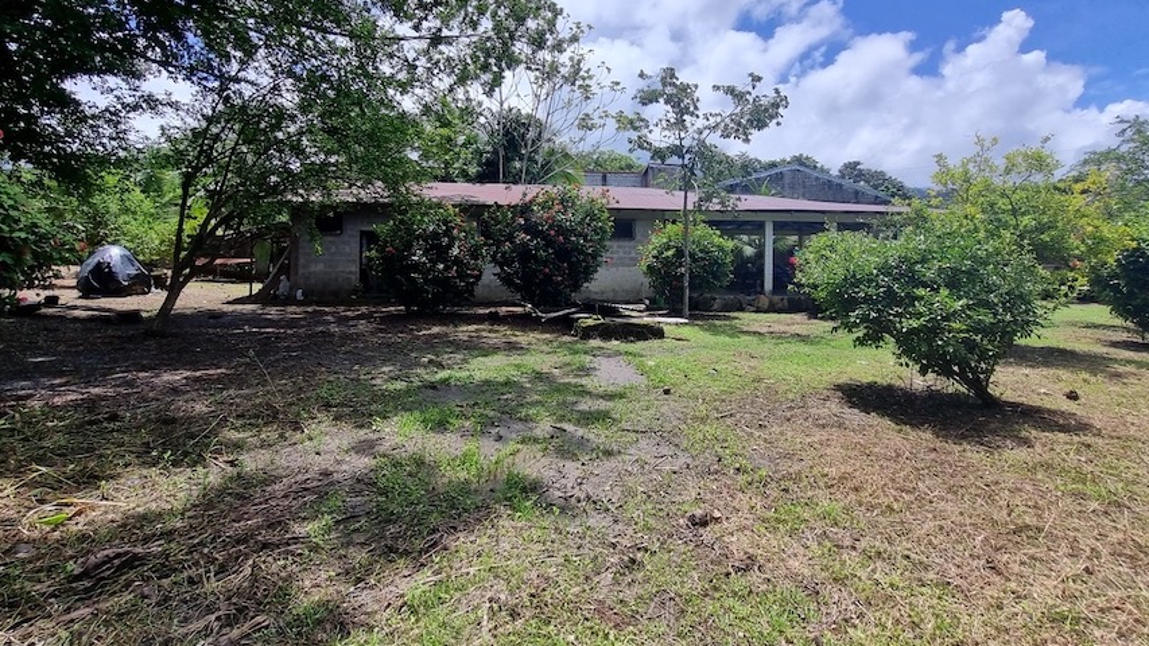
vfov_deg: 63.4
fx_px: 518
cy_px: 258
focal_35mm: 17
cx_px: 554
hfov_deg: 95.9
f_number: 2.2
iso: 50
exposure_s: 1/1372
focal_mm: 1.74
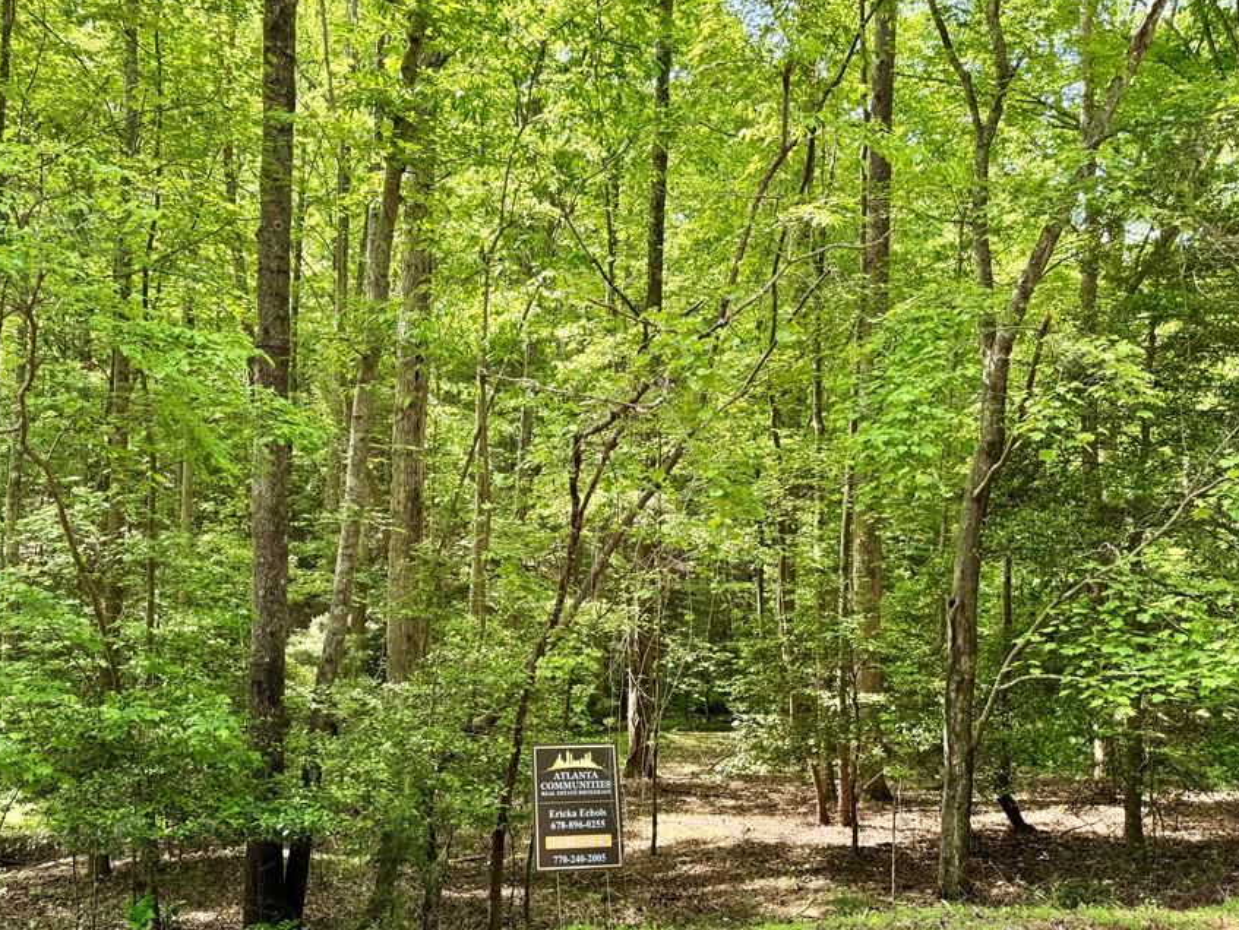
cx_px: 521
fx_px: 1038
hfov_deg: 61.3
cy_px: 509
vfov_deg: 48.2
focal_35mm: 29
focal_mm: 6.76
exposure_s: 1/162
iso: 64
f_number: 1.78
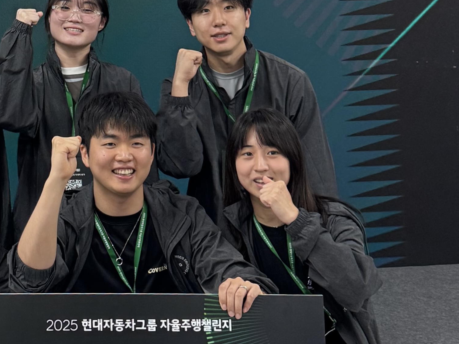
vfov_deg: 22.9
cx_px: 74
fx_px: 849
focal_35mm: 64
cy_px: 170
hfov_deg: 29.4
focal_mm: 6.76
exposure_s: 1/60
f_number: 1.78
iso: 125
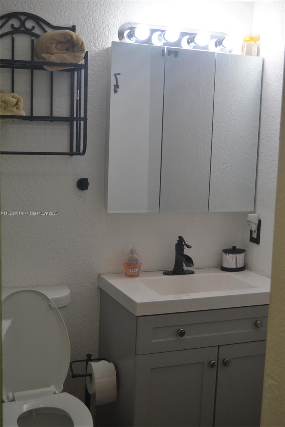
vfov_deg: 41.1
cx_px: 142
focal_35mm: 48
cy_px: 214
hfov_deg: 28.1
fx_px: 570
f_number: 5.6
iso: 280
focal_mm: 32
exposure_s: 1/125
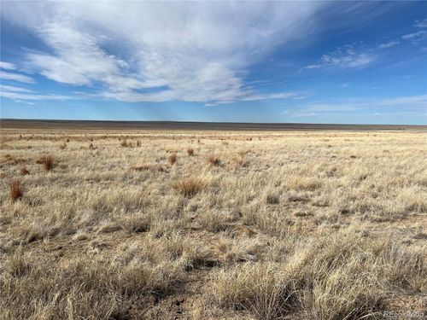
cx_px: 214
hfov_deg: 67.3
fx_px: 321
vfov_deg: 53.1
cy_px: 160
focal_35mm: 26
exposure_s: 1/8403
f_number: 1.6
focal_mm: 5.1
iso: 50
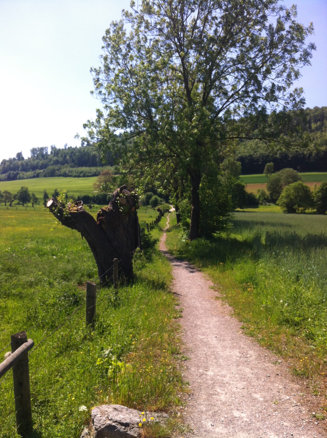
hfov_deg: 40.6
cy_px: 219
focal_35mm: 35
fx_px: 442
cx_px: 164
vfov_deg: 52.7
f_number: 2.8
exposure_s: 1/838
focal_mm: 3.85
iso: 80
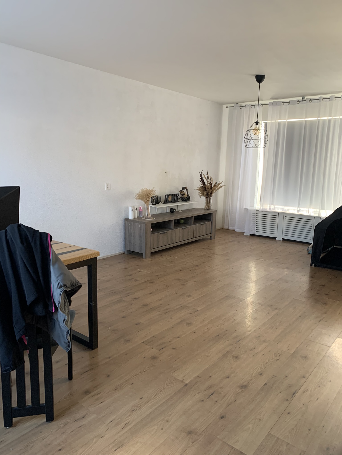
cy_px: 228
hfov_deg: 53.1
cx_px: 171
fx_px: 343
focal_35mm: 26
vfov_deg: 67.3
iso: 125
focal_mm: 4.25
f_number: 1.8
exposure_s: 1/60
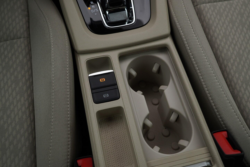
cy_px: 84
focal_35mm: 36
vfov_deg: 36.9
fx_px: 250
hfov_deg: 53.1
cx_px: 125
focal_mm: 24
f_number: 4
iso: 125
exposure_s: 1/50
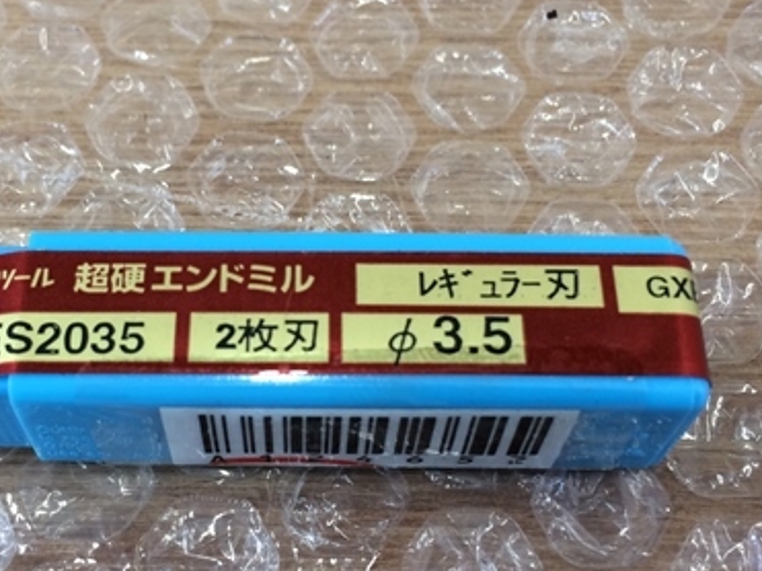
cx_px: 292
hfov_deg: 38.0
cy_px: 304
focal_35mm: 50
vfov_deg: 29.1
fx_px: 1100
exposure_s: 1/30
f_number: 2.2
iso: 40
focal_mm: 4.15
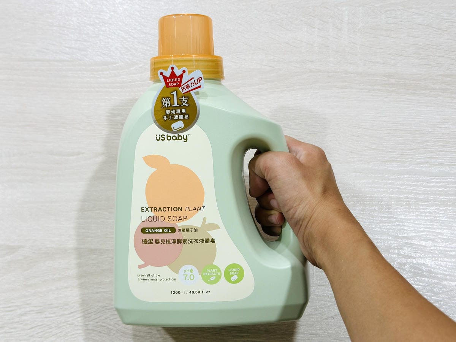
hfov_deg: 39.7
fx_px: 632
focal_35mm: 48
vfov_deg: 30.3
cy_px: 171
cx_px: 228
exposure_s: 1/60
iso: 80
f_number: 1.78
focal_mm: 6.86
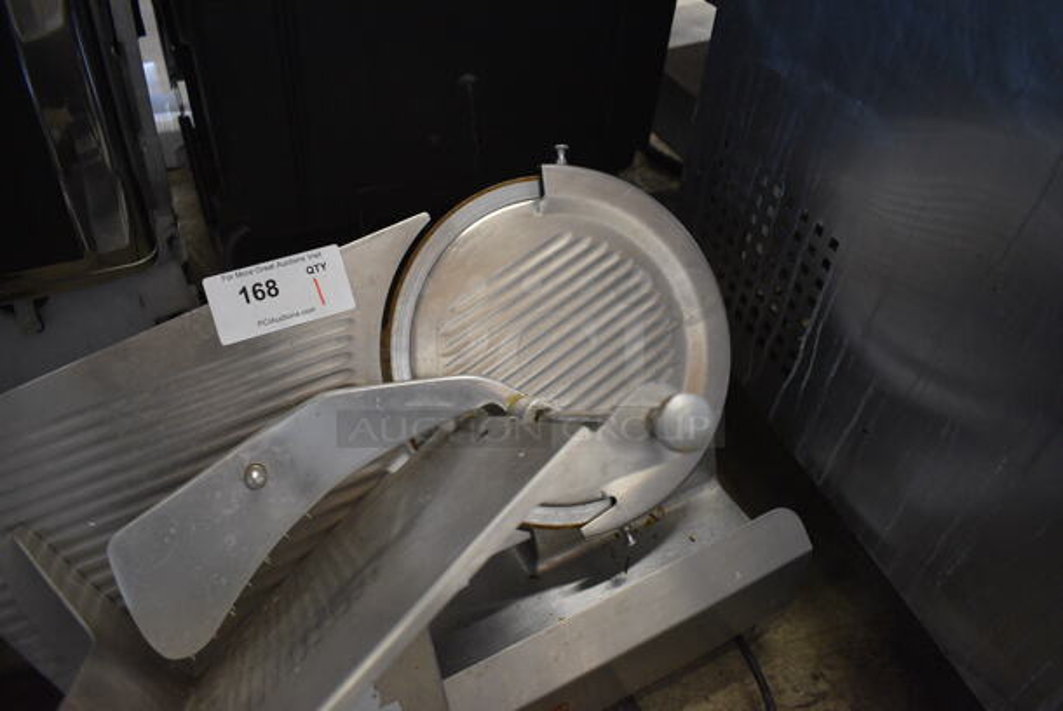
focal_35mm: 27
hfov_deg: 67.3
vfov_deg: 48.0
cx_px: 532
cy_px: 356
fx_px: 798
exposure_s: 1/125
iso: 1400
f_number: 3.5
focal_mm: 18
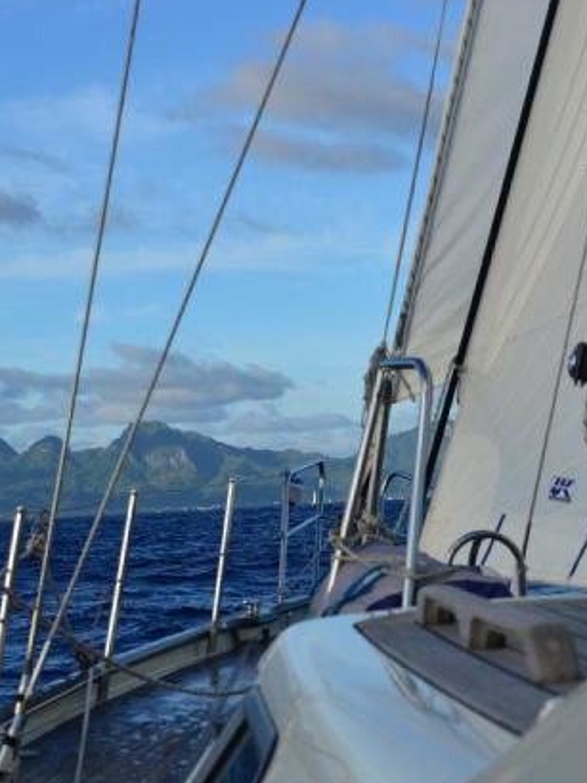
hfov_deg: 15.7
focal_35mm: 94
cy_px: 490
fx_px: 2124
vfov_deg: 20.8
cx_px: 319
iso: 200
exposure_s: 1/400
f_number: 10
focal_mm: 50
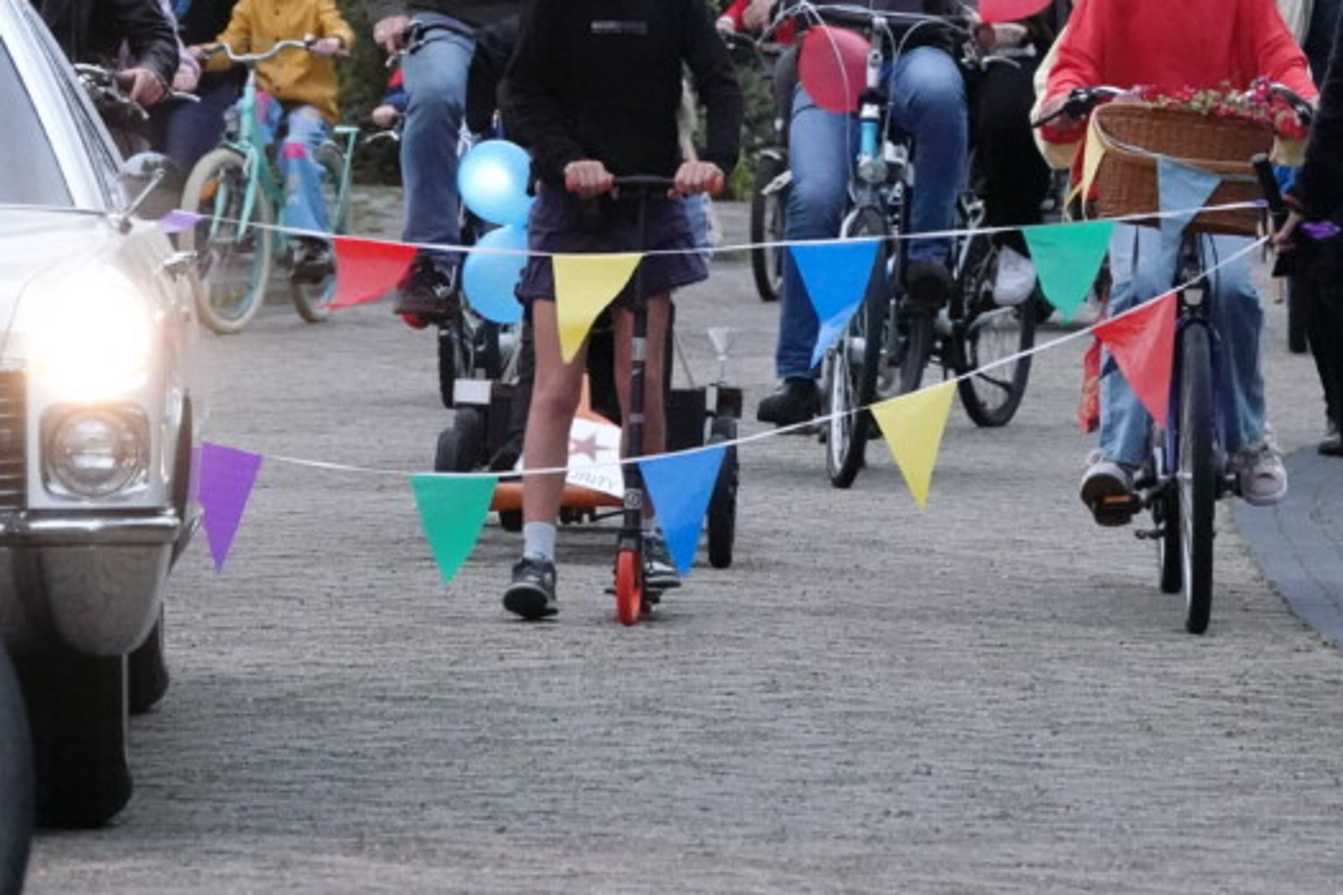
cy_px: 35
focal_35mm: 390
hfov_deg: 5.3
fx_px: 14548
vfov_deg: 3.5
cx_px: 1031
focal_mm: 73.24
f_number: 4
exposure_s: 1/125
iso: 4000
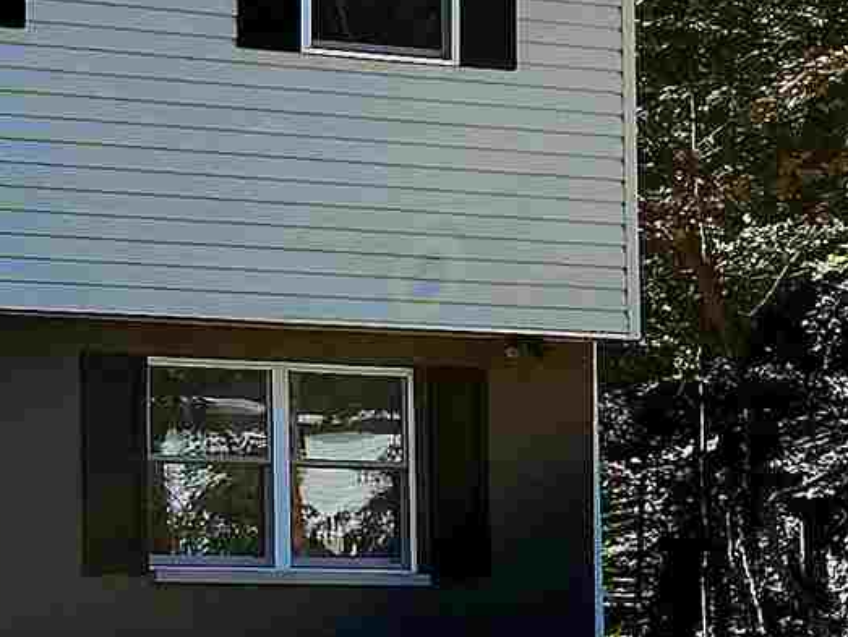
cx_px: -624
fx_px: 3309
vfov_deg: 11.0
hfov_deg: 13.3
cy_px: 383
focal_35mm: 135
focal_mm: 6.4
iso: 12
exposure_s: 1/667
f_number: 1.8
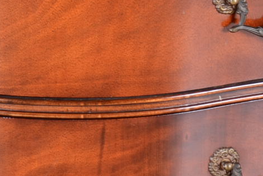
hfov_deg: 5.9
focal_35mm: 352
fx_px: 2569
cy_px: 196
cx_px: 103
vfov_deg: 3.9
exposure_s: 1/125
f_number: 8
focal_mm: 45
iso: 125
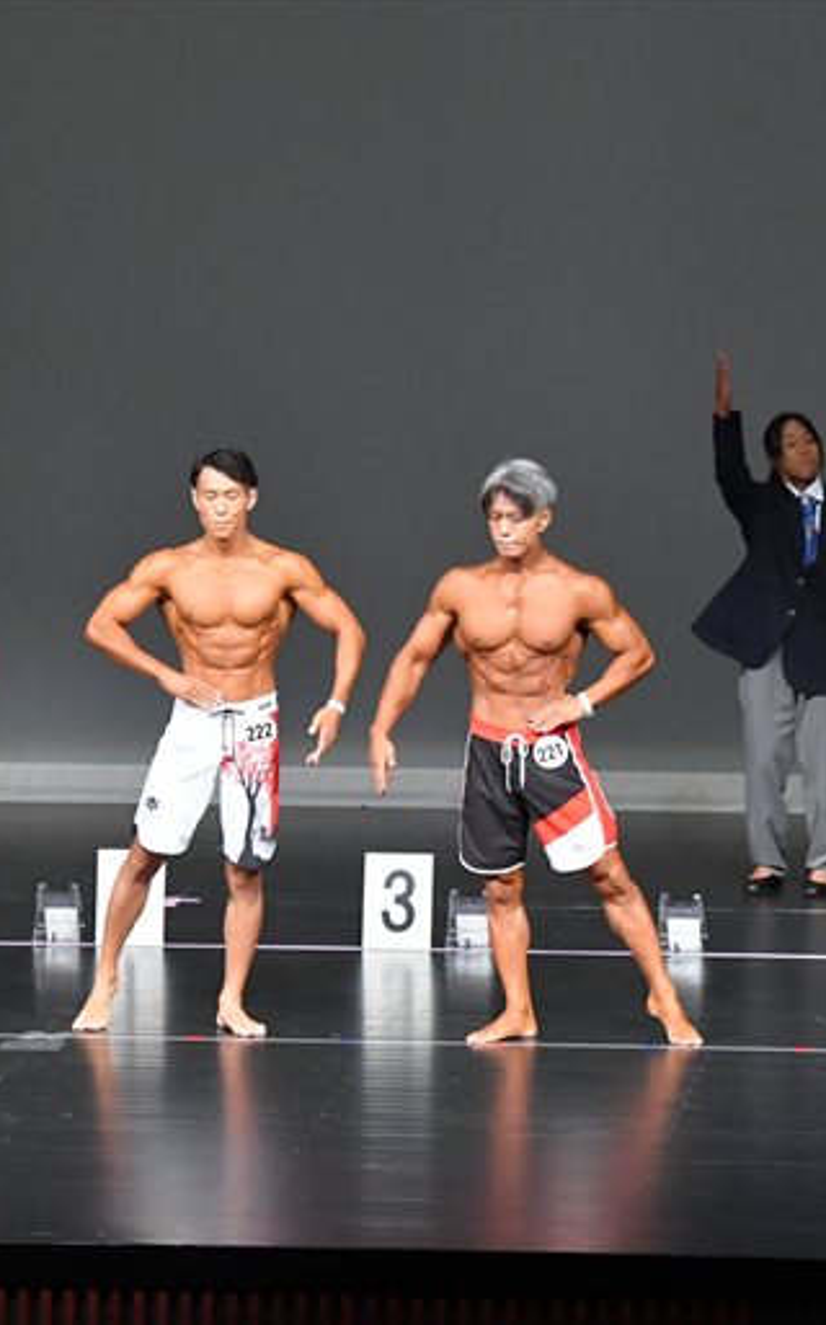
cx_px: 350
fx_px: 9666
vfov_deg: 7.8
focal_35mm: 268
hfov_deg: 4.9
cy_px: 664
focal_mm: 116
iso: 5000
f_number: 5.6
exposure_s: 1/400
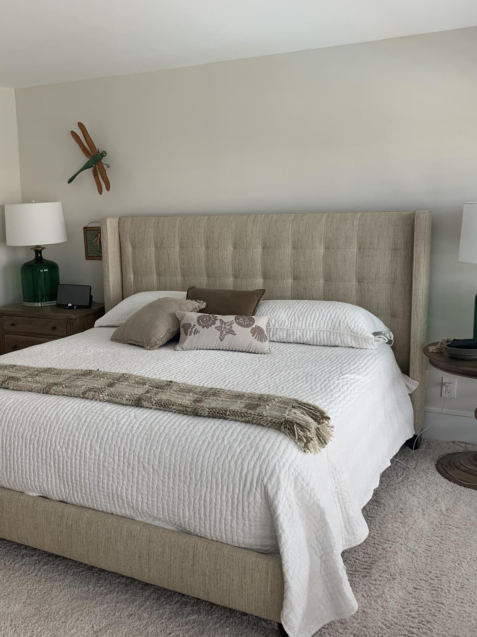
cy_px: 317
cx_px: 173
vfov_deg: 52.6
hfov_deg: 40.4
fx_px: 643
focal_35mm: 35
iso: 80
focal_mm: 4.25
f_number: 1.8
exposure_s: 1/121
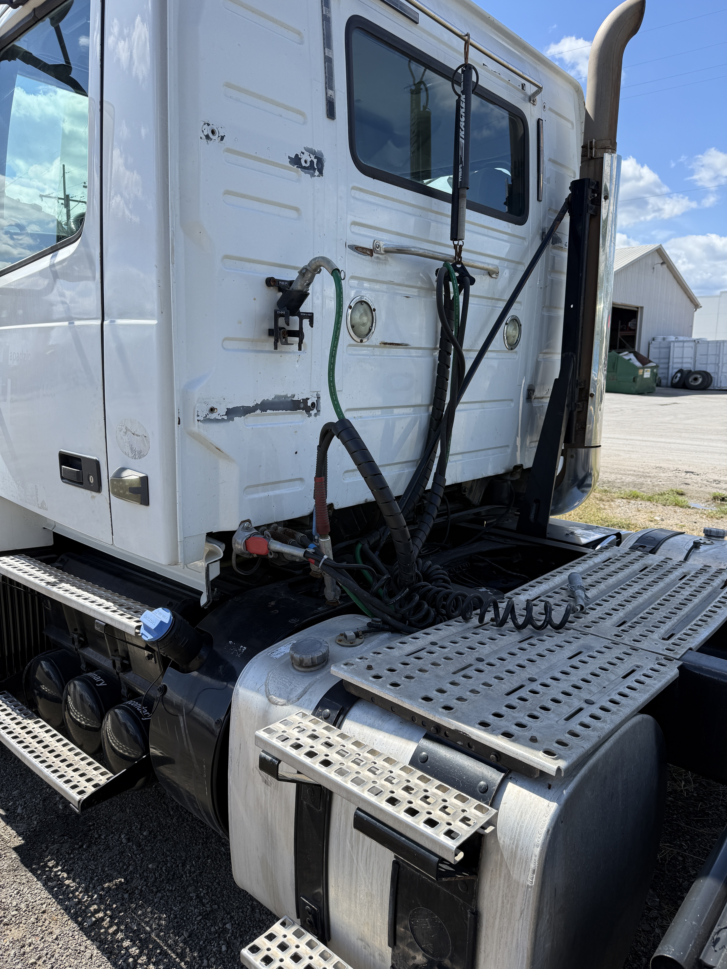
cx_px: 364
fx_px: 672
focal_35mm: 24
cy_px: 484
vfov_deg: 71.6
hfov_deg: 56.8
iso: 80
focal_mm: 6.76
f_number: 1.78
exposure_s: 1/2703
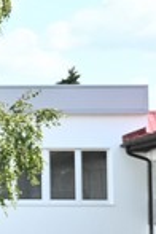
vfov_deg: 6.9
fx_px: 1943
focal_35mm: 299
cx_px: -463
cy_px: 88
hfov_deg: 4.3
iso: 1000
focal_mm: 55
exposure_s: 1/3200
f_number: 4
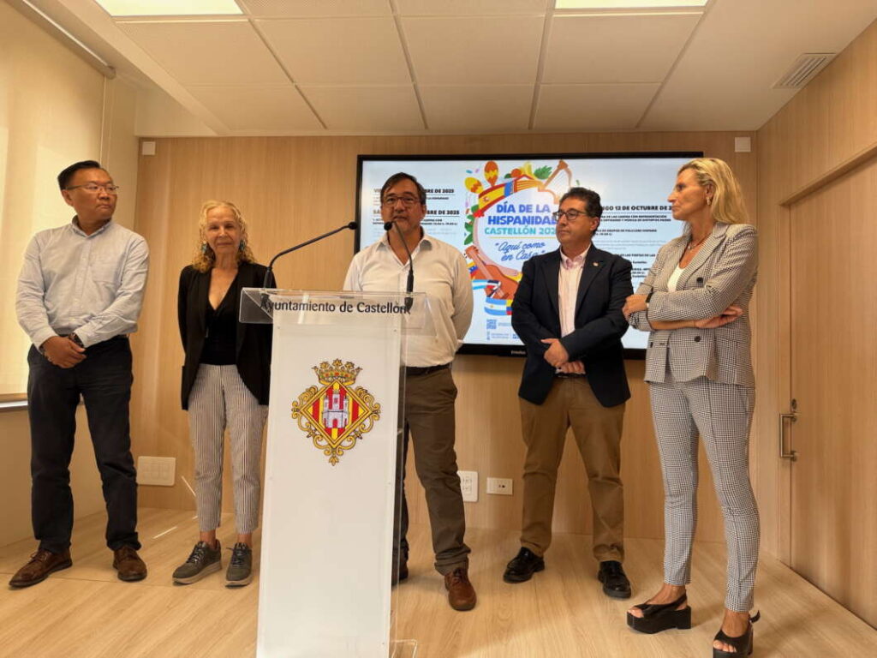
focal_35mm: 24
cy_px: 329
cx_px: 438
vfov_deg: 56.8
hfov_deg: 71.6
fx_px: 608
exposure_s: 1/121
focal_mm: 6.76
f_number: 1.78
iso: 80
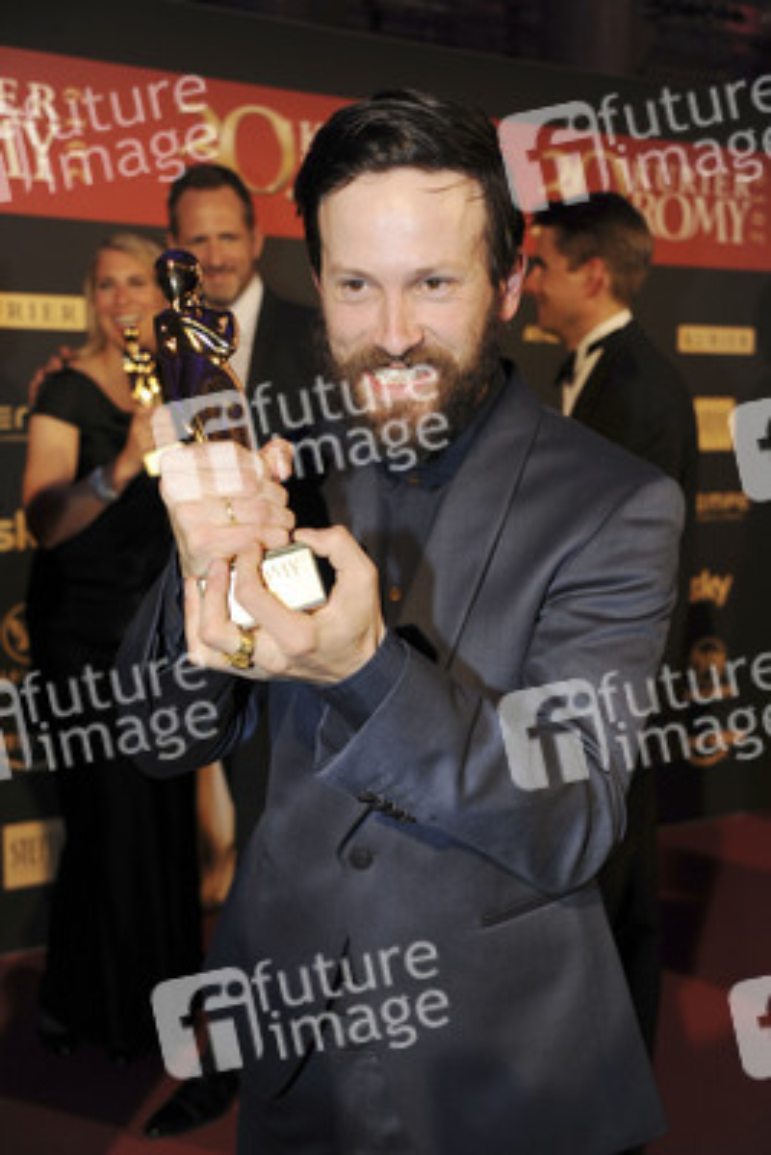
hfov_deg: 30.5
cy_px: 578
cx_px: 386
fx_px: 1412
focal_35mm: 44
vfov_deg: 44.5
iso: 800
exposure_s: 1/250
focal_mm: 44
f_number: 4.2
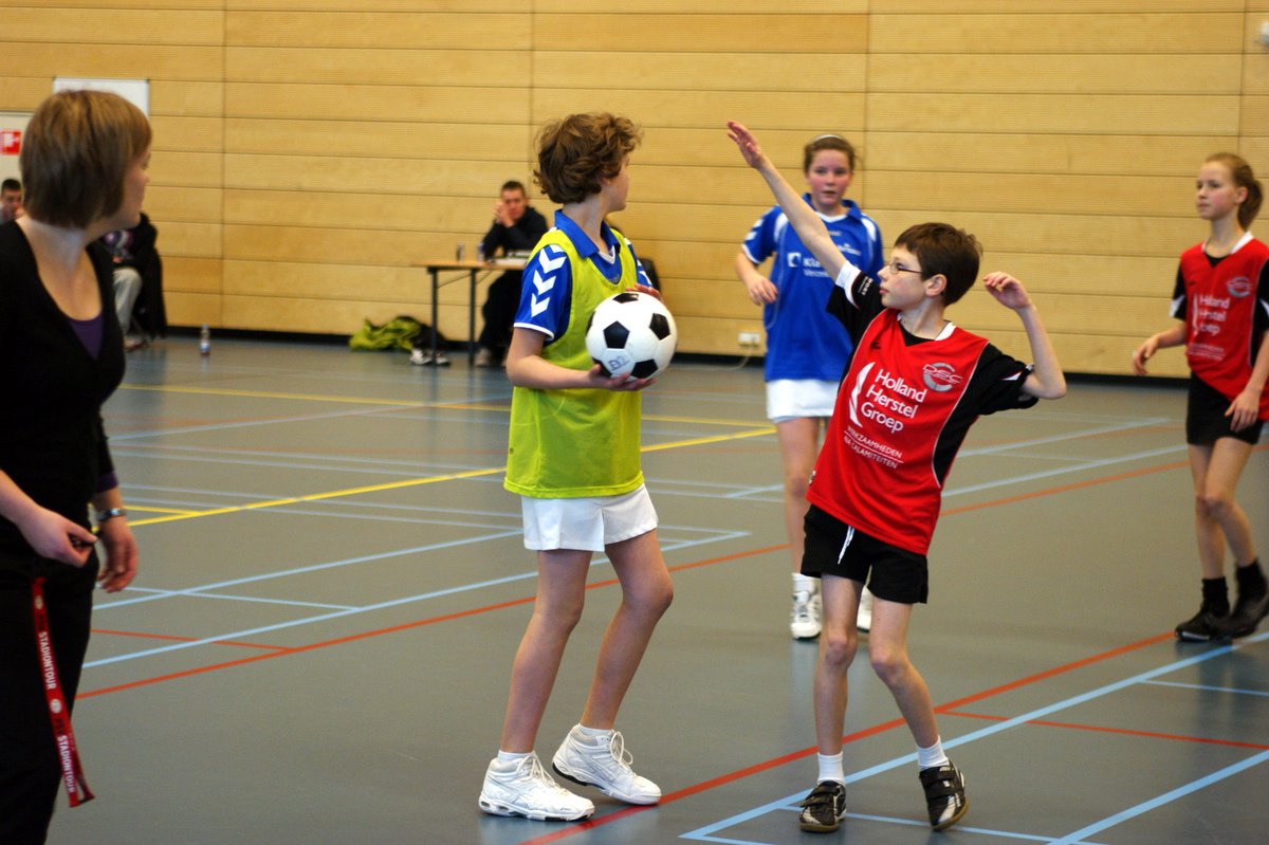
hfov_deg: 19.5
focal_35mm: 105
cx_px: 634
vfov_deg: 13.0
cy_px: 422
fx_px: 3700
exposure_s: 1/125
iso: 400
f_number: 2.8
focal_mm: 70
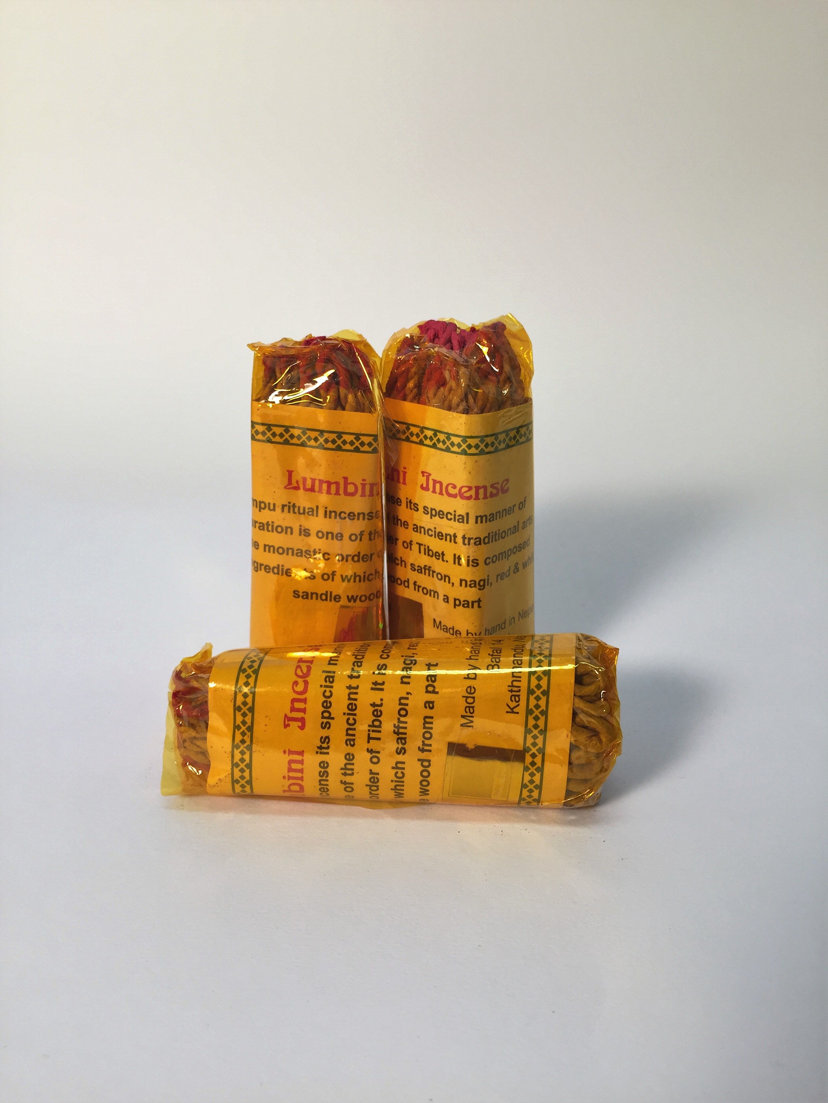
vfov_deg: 61.7
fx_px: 925
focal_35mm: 29
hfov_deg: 48.2
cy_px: 552
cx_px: 414
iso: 50
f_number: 2.2
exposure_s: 1/100
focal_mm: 4.15
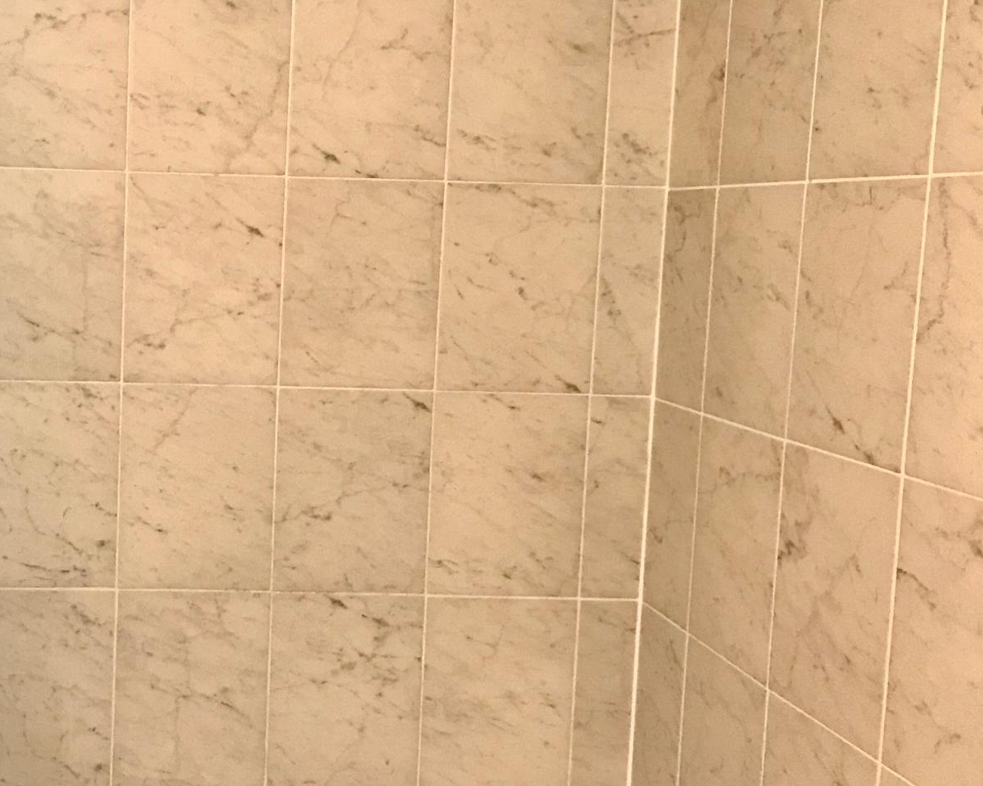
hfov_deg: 37.5
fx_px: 1367
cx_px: 143
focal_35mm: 47
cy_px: 377
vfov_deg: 32.1
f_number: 1.8
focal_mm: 3.99
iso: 64
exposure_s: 1/15
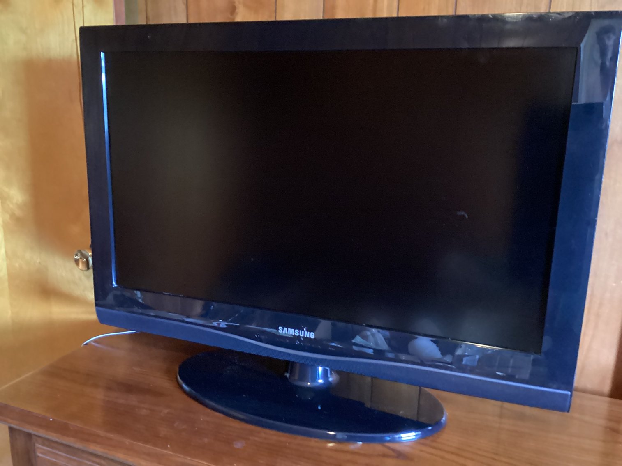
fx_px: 557
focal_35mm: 31
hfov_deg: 58.3
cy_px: 233
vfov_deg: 45.4
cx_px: 311
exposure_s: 1/17
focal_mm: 3.3
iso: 800
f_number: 2.4
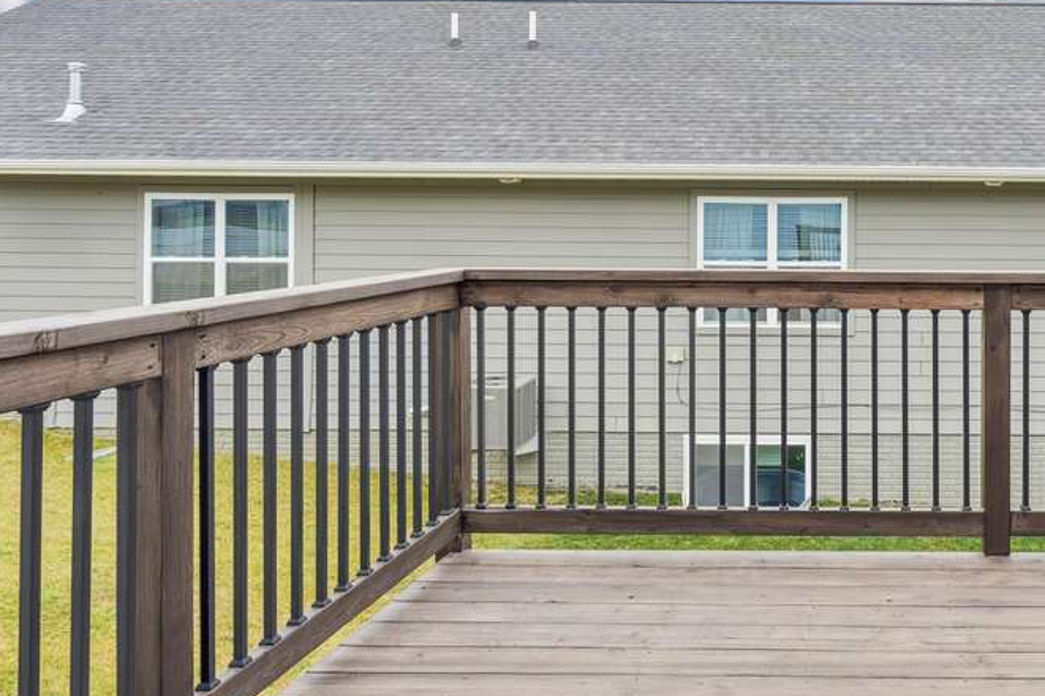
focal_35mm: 31
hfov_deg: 55.5
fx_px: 899
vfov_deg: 41.4
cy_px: 200
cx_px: 855
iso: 400
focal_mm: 16
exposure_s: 1/800
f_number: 9
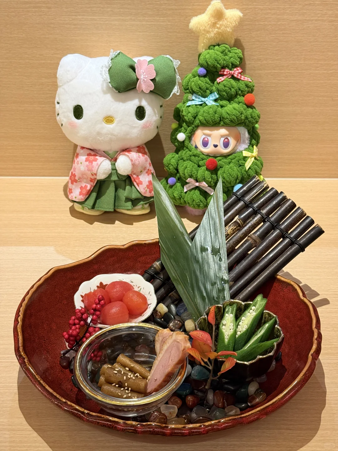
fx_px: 625
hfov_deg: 30.3
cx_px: 169
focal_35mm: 48
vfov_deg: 39.7
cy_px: 226
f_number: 1.78
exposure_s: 1/33
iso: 250
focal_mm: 6.76
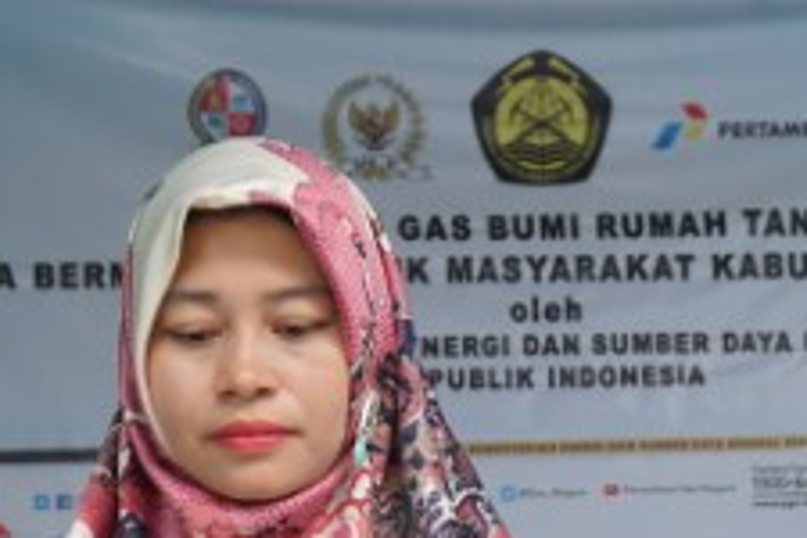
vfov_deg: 12.8
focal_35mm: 101
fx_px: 2255
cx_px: 470
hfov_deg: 20.3
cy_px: 857
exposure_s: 1/160
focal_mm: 21
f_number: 4
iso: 320
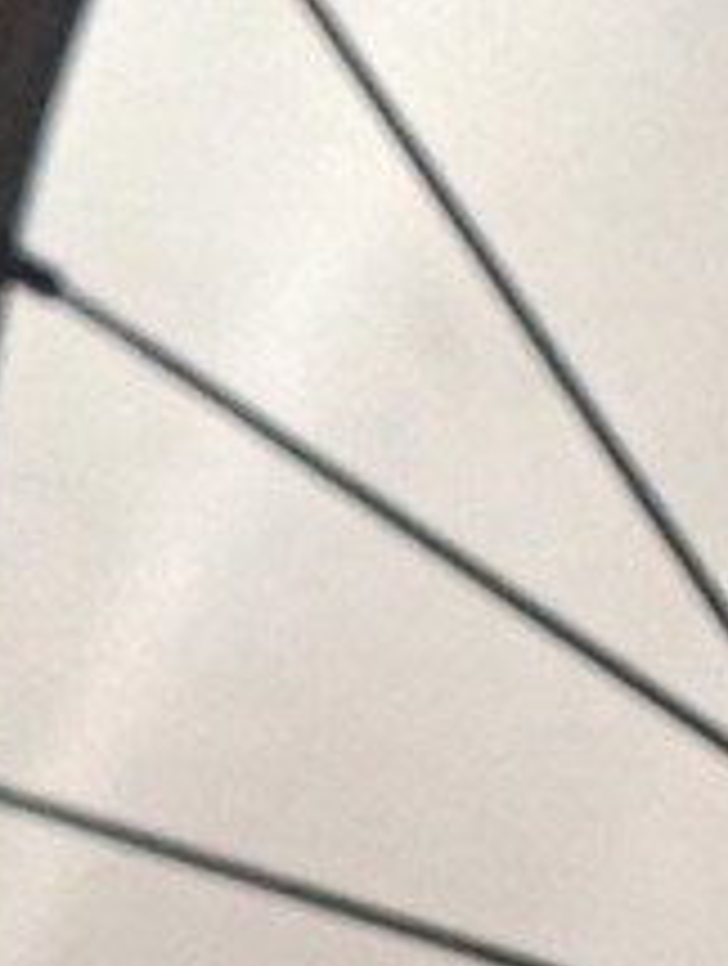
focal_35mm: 309
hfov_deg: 4.7
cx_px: 2004
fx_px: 8639
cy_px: -283
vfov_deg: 6.4
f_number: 4
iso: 2500
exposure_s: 1/160
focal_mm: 33
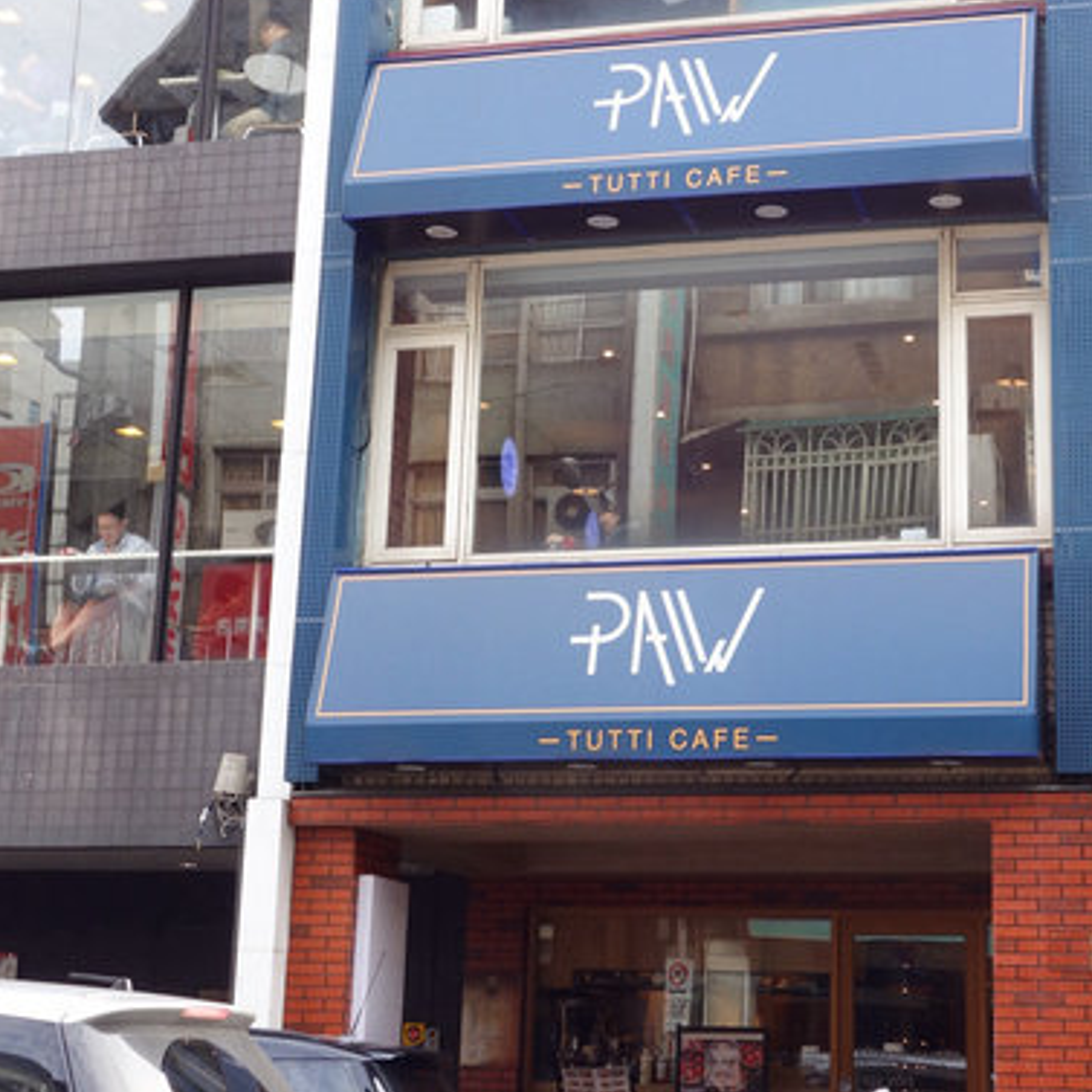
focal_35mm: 67
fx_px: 2391
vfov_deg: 25.7
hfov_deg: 25.7
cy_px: 449
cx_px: 678
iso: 125
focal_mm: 12.18
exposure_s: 1/20
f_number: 8
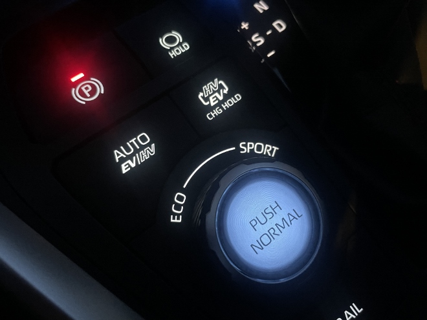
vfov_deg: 53.1
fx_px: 321
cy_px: 160
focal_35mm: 26
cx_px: 214
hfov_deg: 67.3
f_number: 1.6
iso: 2000
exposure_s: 1/15
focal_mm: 4.2
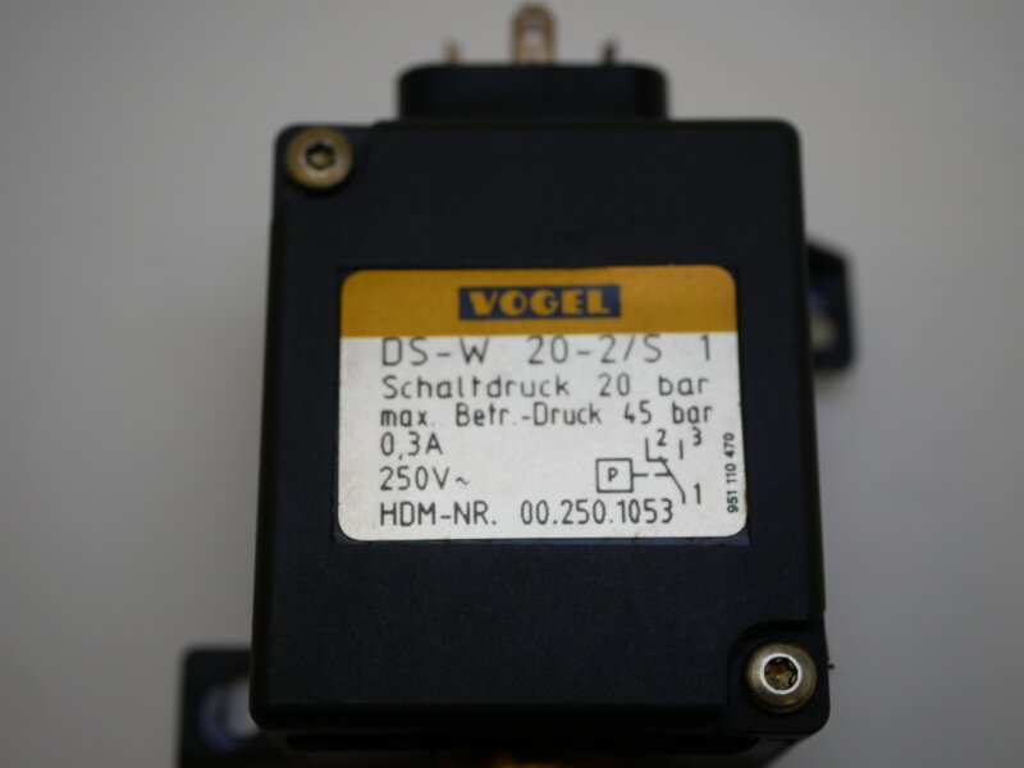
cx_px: 512
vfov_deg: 24.4
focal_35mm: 60
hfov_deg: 32.2
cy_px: 384
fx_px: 1775
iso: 200
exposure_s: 1/200
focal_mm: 30
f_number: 3.5
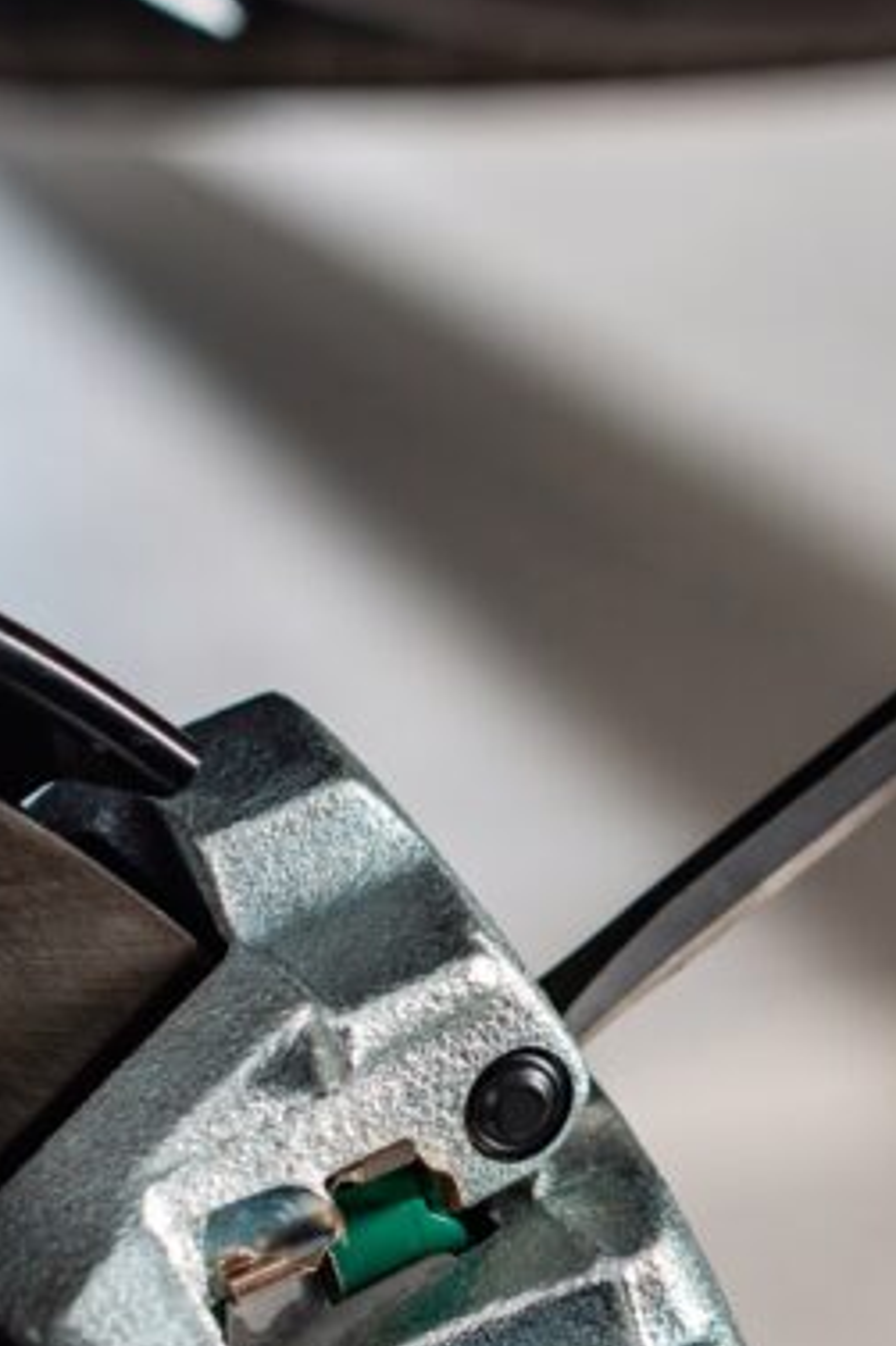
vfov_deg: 15.1
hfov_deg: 9.8
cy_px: 819
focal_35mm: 136
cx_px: 1224
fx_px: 5082
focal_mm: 50
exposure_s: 1/200
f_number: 3.5
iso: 160
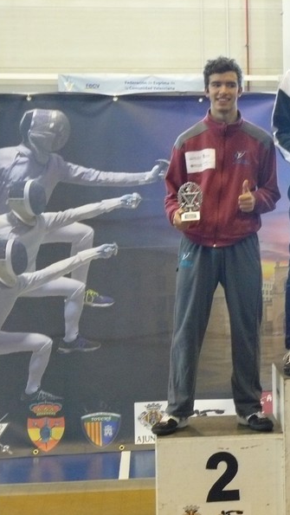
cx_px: 342
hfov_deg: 11.4
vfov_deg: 20.5
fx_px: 1421
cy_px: 257
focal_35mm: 104
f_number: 3.2
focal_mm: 11.8
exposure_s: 1/25
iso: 400
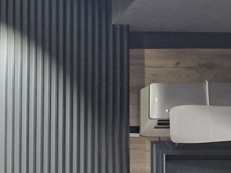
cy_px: 228
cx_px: -100
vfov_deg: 16.9
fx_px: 547
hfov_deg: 20.8
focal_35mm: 82
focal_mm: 5.54
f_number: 1.8
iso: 400
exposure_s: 1/100
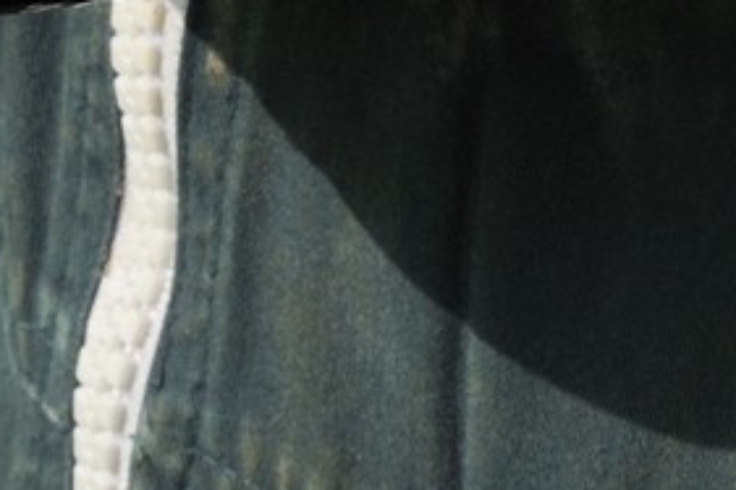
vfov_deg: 4.4
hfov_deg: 7.2
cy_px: -1452
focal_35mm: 285
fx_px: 5823
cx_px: 524
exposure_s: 1/200
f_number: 14
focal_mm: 50
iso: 200
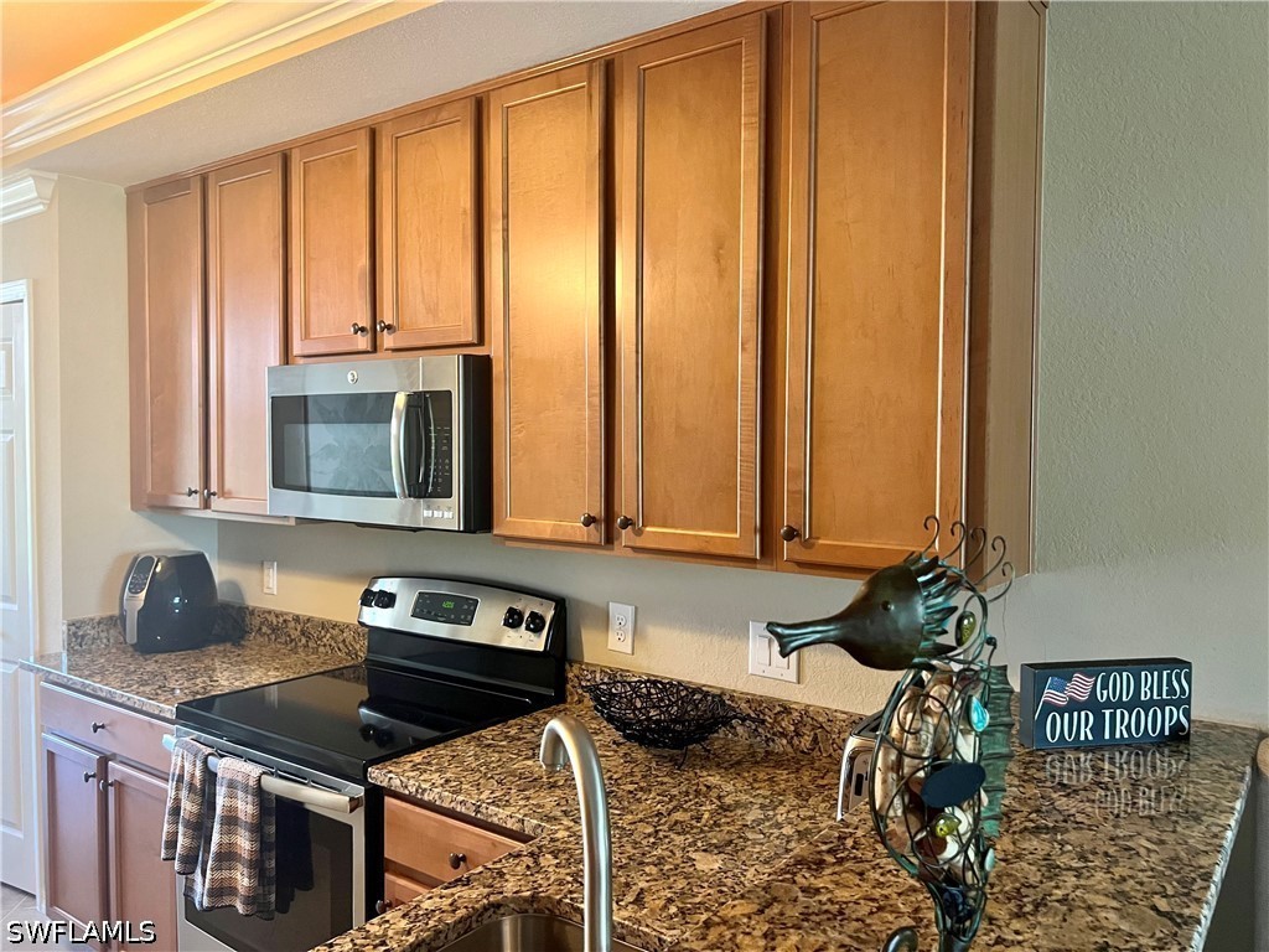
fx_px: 953
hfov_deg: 67.3
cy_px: 476
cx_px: 634
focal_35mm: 26
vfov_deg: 53.1
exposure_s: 1/60
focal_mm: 5.7
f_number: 1.5
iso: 320
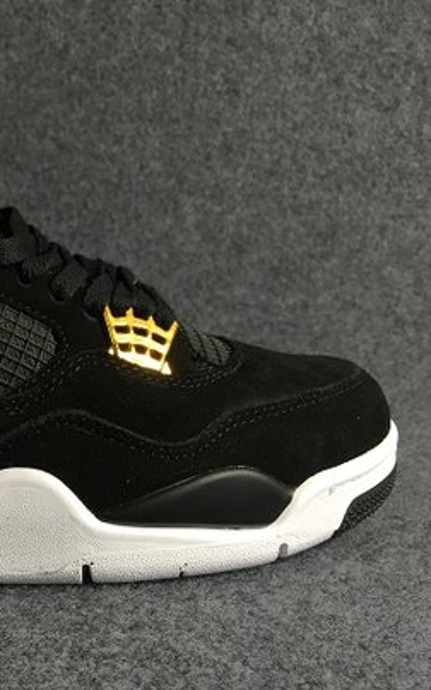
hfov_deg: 28.4
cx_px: -15
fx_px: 789
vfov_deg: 47.2
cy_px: 340
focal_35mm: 42
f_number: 2.2
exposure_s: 1/33
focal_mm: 4.15
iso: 32
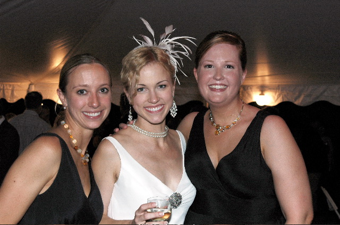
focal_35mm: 60
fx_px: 566
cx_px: 170
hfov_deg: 33.4
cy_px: 112
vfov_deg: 22.6
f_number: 5.6
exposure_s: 1/60
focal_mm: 40
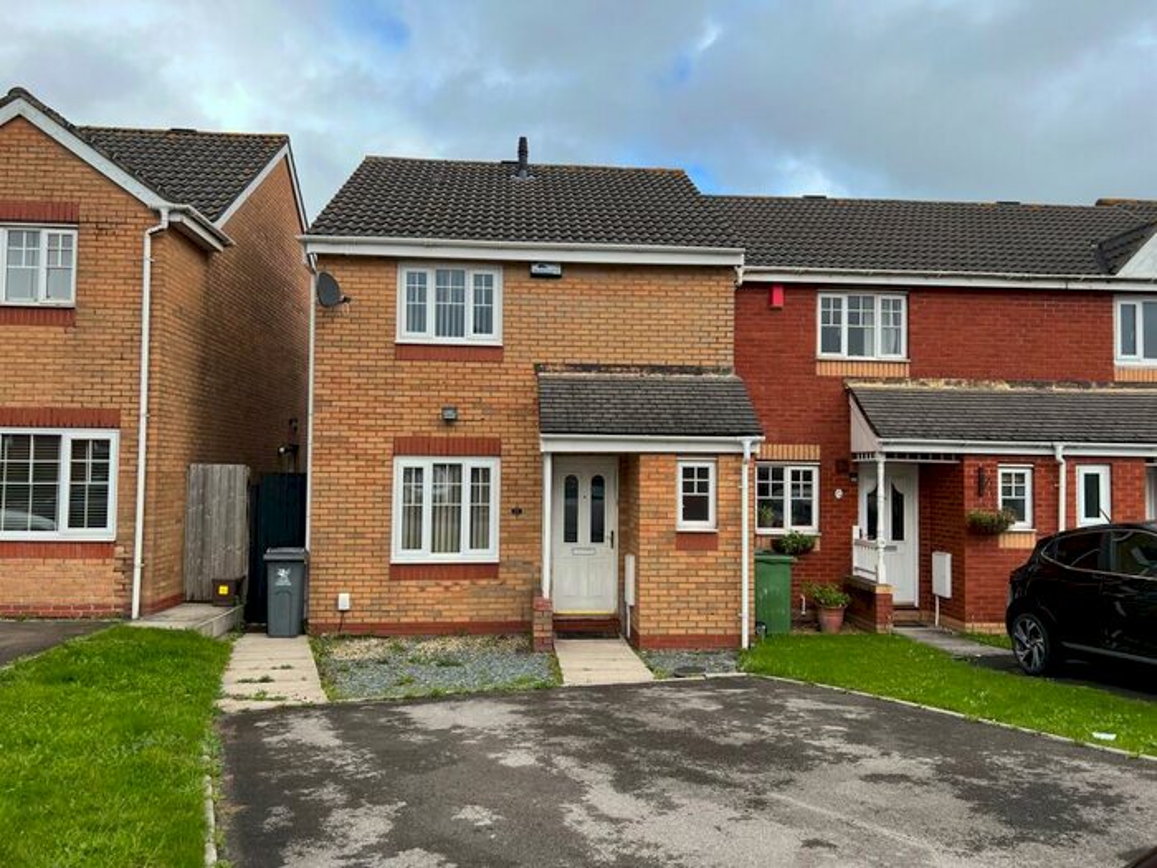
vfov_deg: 53.1
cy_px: 434
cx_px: 578
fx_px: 869
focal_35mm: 26
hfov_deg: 67.3
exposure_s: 1/1645
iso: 50
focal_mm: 5.7
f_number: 1.5
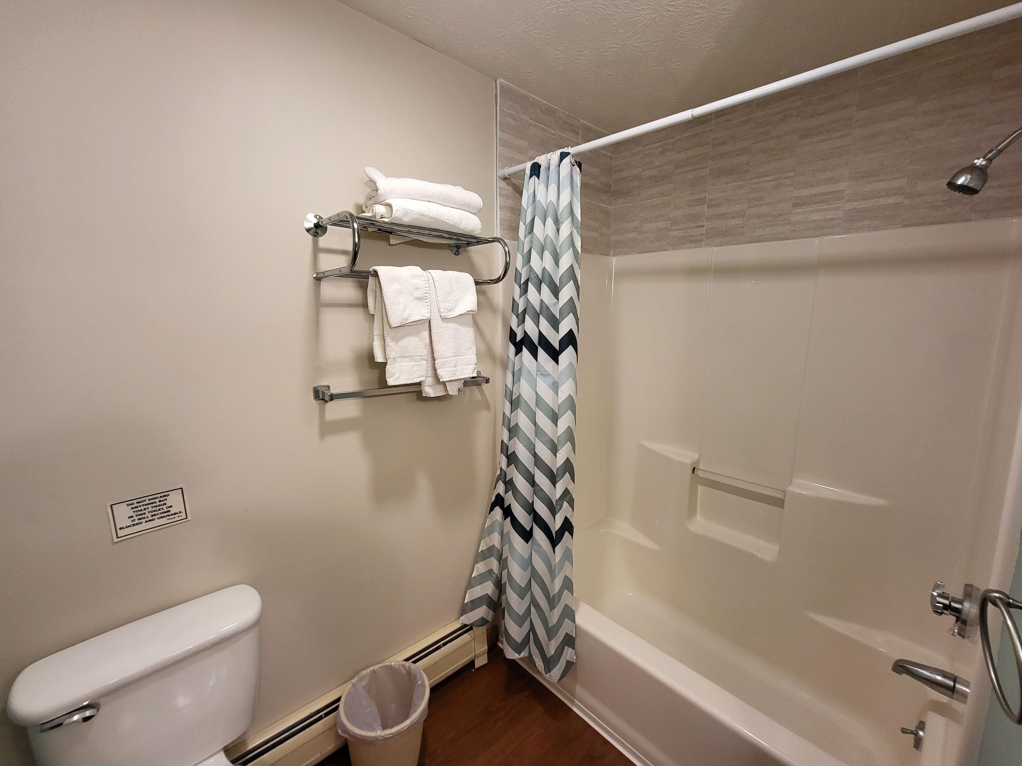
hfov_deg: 102.0
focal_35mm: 14
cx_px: 531
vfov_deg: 85.7
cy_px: 379
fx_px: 413
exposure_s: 1/60
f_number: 2.2
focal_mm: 1.74
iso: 200
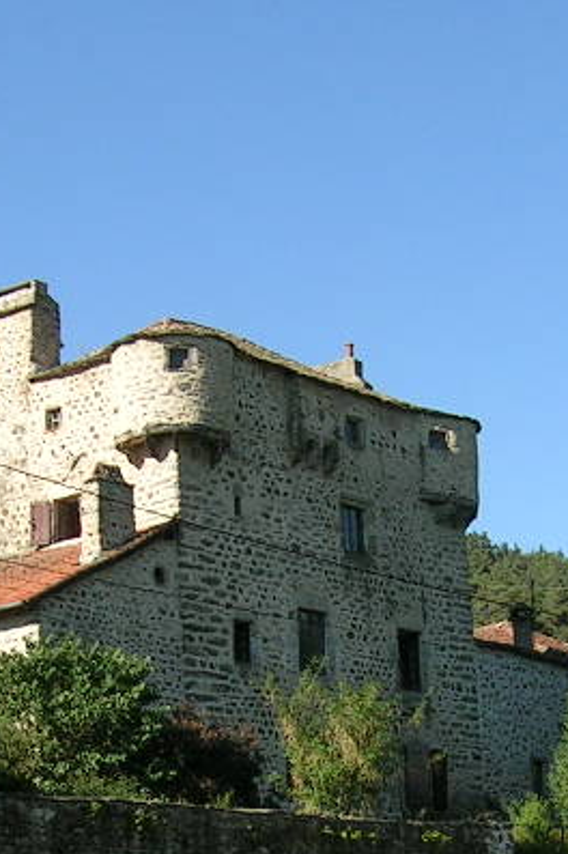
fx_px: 2228
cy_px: 688
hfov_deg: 14.5
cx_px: 422
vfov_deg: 21.4
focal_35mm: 94
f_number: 4.8
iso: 50
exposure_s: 1/292
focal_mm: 5.4
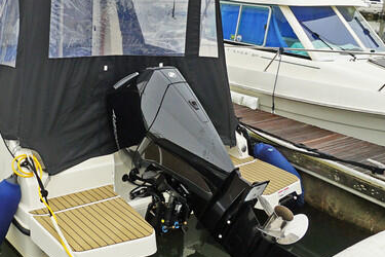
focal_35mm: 41
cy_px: 78
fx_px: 438
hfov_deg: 46.3
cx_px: 115
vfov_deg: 32.3
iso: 100
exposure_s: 1/80
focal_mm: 10
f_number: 7.1
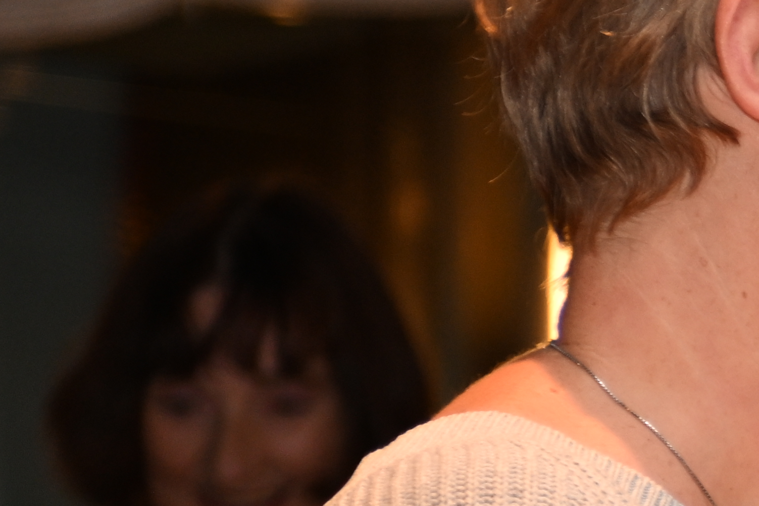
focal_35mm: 357
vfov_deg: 3.8
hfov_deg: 5.5
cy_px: 710
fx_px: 7526
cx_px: 1976
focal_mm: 65
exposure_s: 1/60
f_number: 2.8
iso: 500
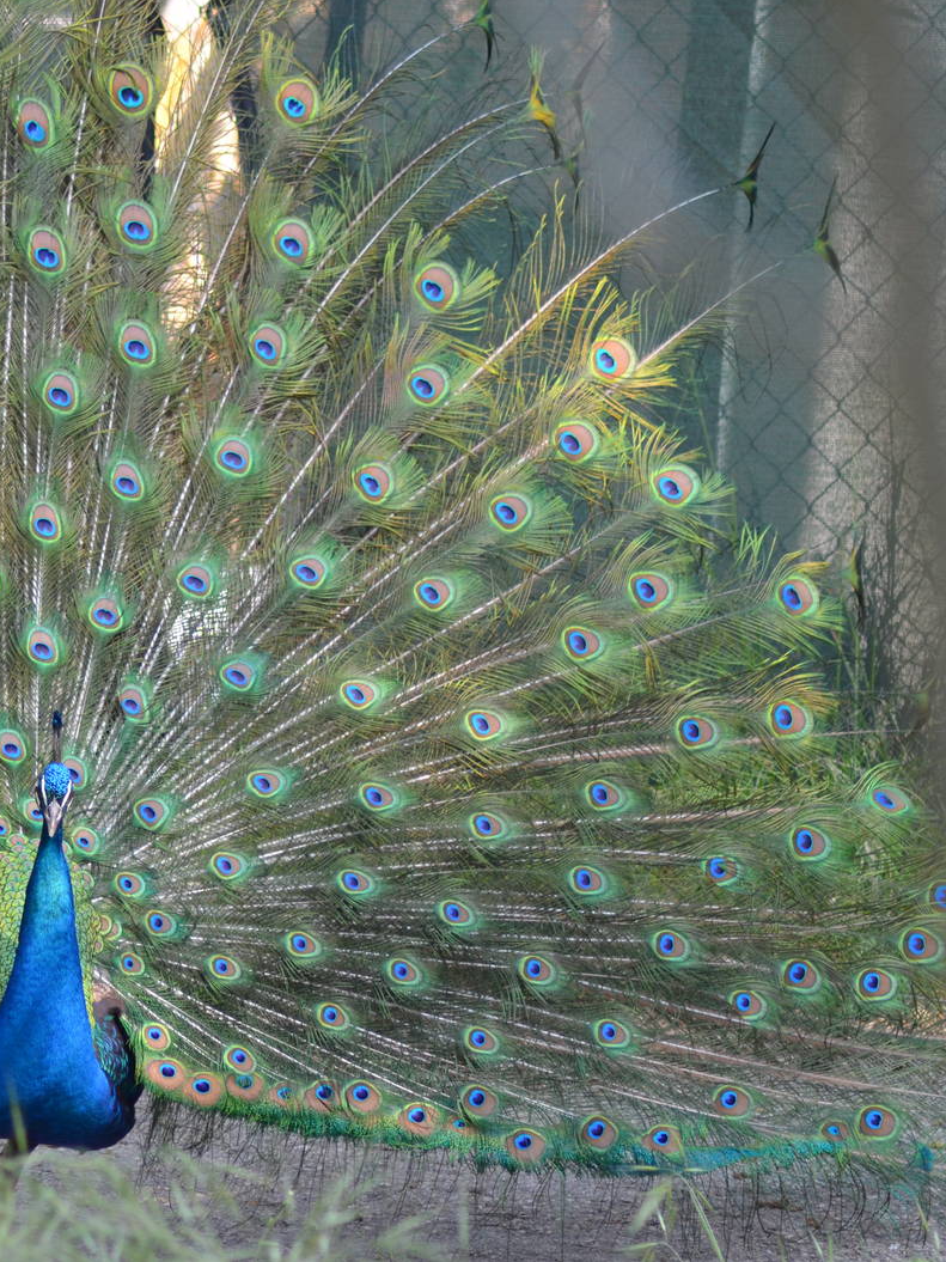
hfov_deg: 5.7
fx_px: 9549
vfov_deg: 7.6
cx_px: 67
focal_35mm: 262
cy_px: 629
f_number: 5
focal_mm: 120
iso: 400
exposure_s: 1/400
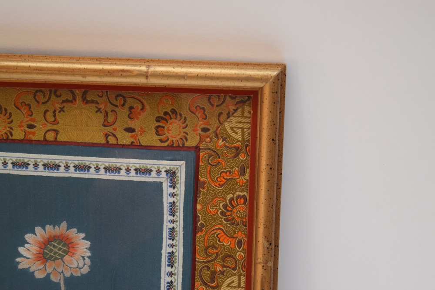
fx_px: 997
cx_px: 218
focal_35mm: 82
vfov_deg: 16.6
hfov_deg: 24.6
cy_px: 145
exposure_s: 1/60
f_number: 5.6
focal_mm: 55
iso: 900
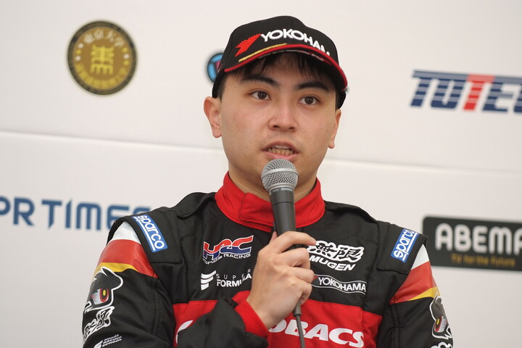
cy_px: 174
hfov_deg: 9.1
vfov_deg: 6.1
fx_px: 3262
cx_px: 261
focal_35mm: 225
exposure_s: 1/125
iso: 400
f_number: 2.8
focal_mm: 150
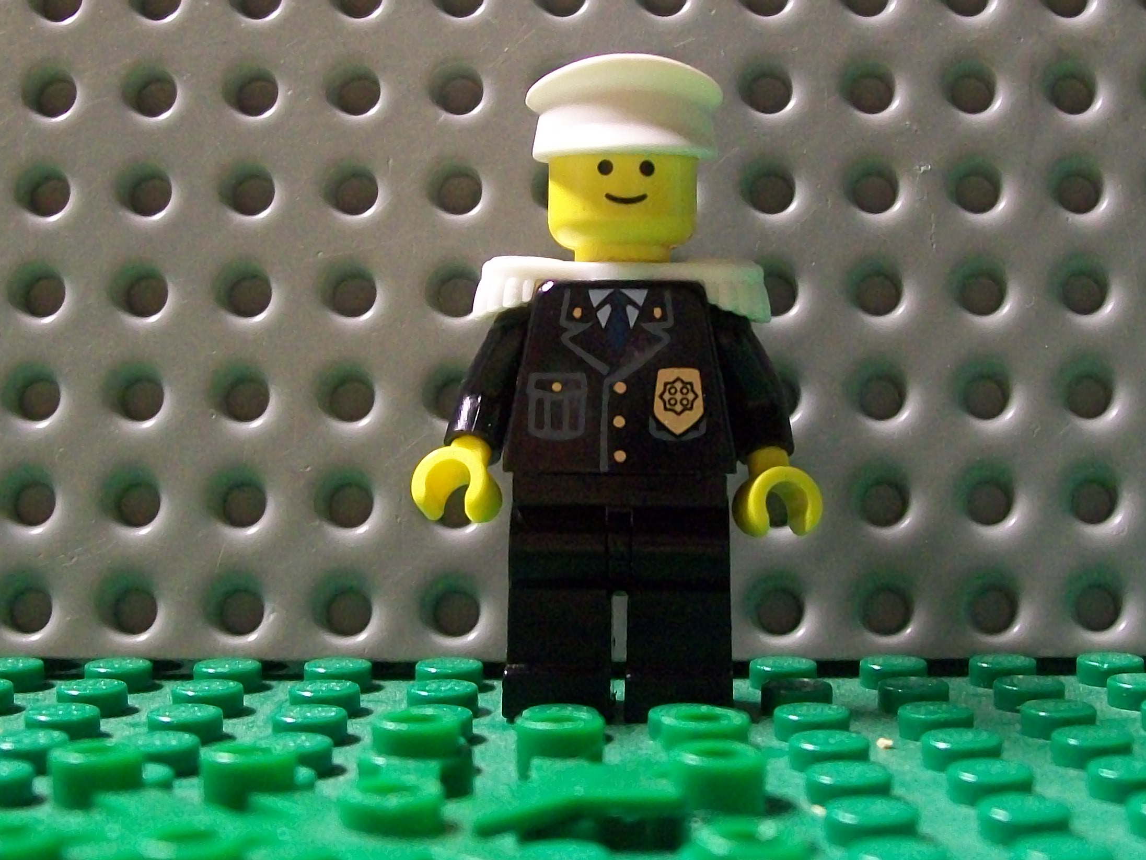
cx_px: 573
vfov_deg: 25.5
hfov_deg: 33.8
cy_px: 279
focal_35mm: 57
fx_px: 1887
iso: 200
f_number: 2.7
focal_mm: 6
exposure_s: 1/8
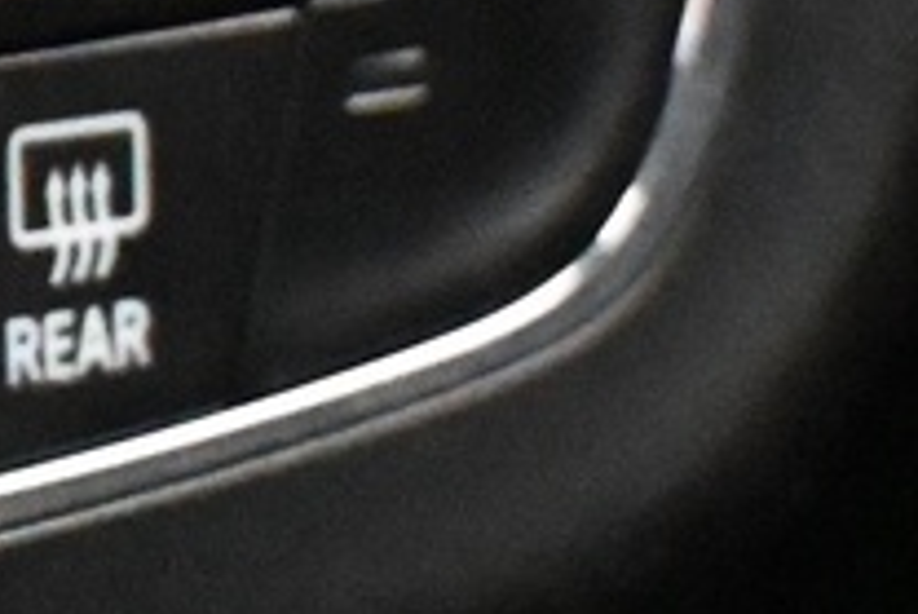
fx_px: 8190
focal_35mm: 321
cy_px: -583
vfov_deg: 4.2
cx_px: -1536
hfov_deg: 6.1
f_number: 4.5
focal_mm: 27.5
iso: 12800
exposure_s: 1/25
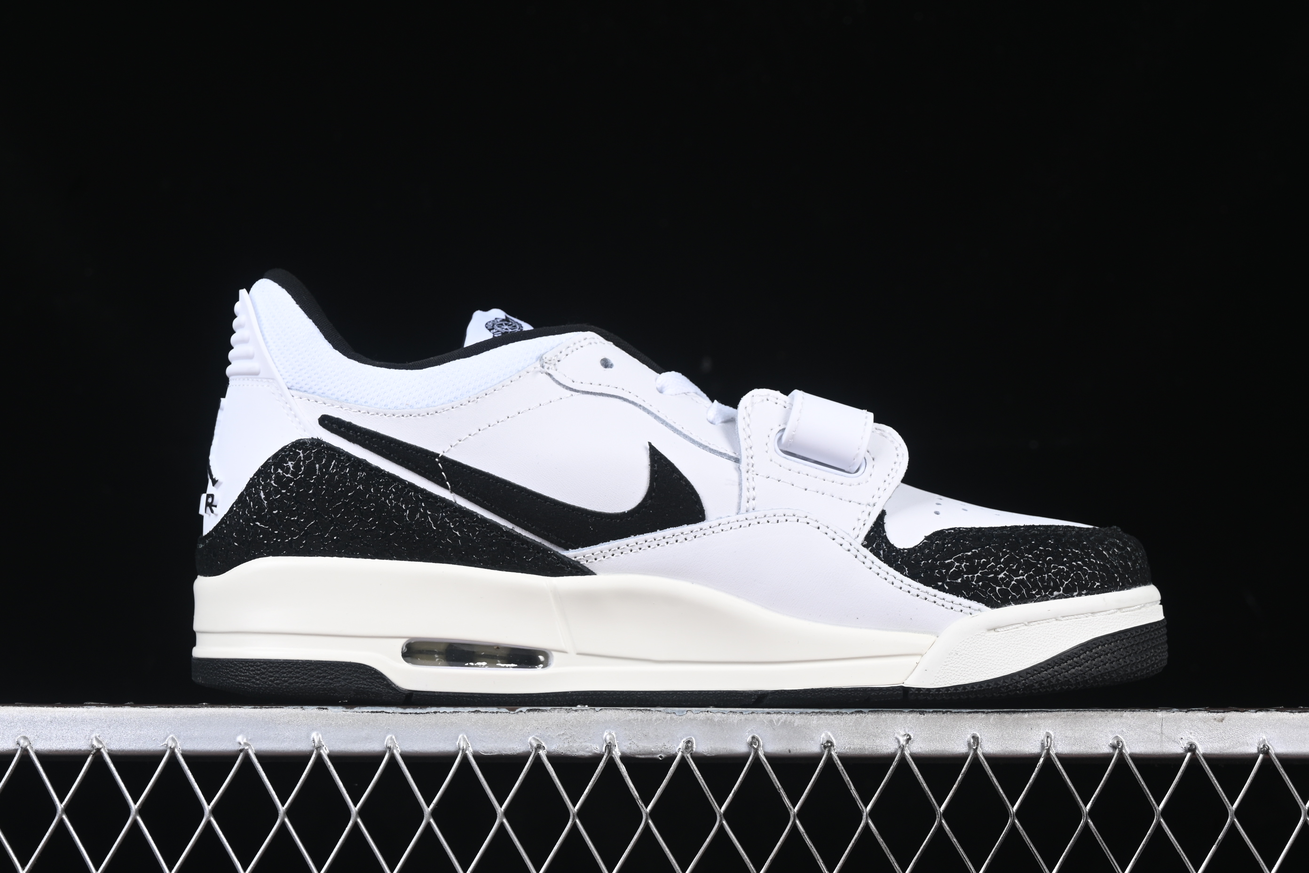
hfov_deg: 27.0
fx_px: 2727
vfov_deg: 18.2
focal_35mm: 75
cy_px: 436
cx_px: 654
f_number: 8
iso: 160
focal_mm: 50
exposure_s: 1/60
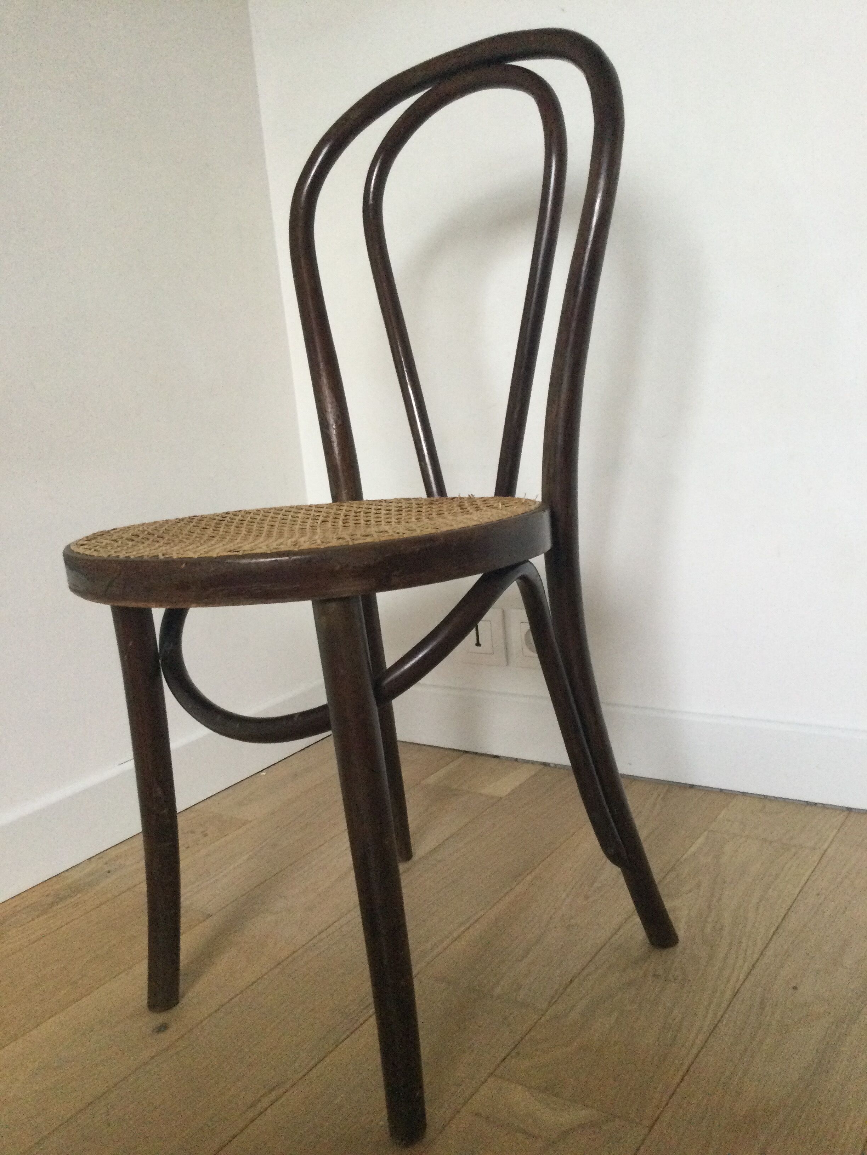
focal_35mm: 31
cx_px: 434
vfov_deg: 58.4
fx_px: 1035
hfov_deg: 45.4
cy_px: 578
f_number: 2.4
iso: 200
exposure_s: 1/33
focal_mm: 3.3
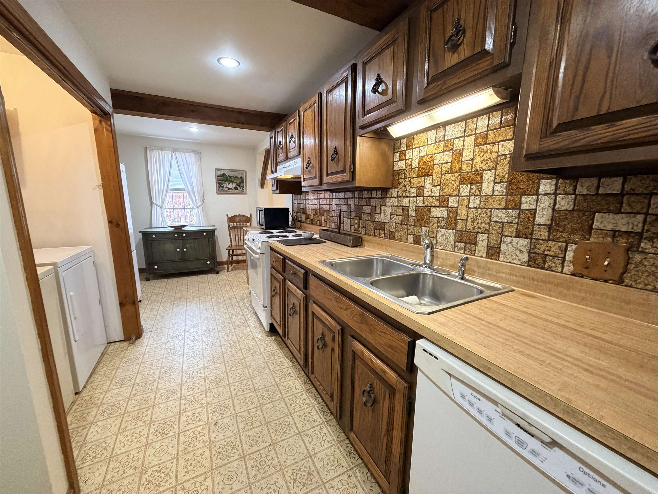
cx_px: 329
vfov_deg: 85.7
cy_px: 247
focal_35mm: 14
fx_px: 266
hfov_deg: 102.1
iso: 400
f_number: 2.2
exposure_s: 1/60
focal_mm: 2.22
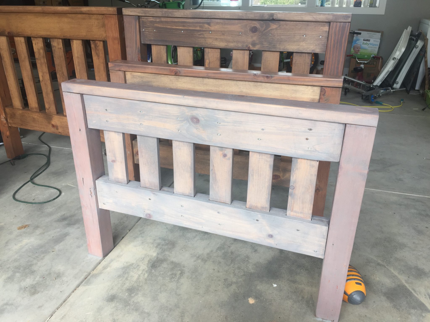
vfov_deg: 48.2
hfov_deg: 61.7
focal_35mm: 29
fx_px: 360
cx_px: 215
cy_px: 161
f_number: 2.2
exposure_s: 1/125
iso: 32
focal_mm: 4.15
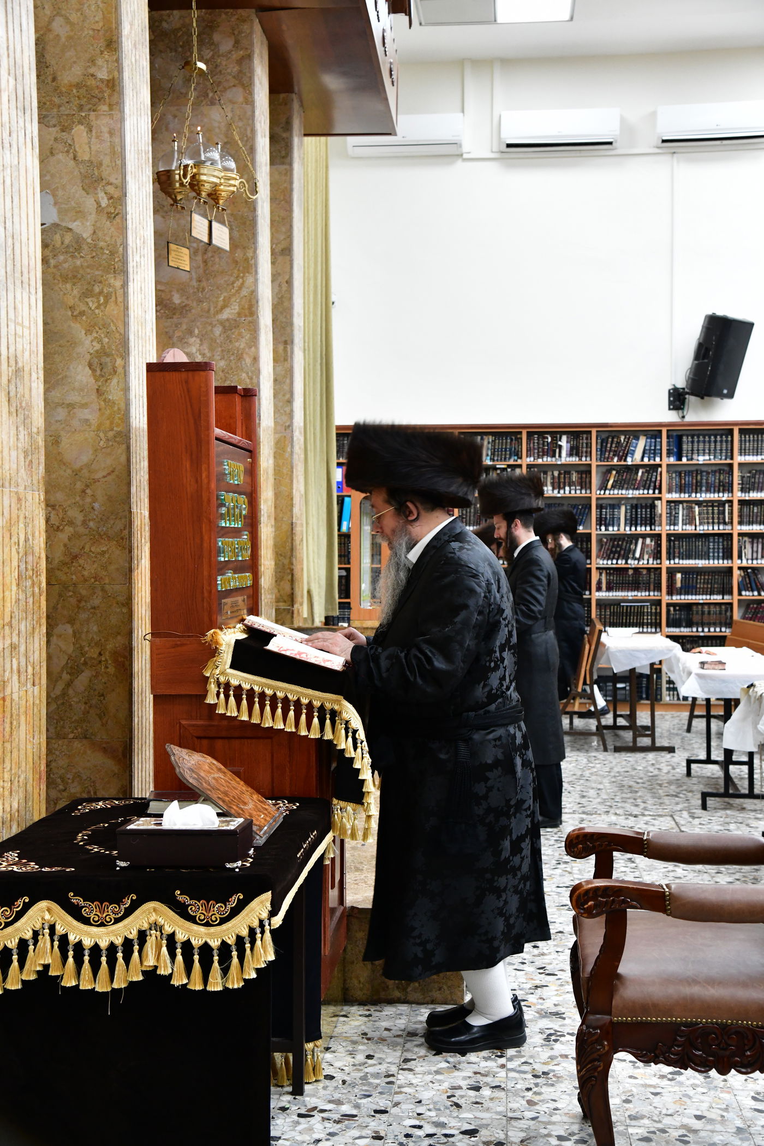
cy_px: 573
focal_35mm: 48
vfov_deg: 41.1
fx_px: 1528
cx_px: 382
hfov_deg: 28.1
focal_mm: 48
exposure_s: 1/100
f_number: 5.6
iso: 3200
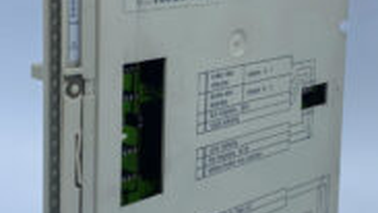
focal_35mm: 62
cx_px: 190
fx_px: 622
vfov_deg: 19.3
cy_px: 58
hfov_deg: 33.8
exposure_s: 1/1316
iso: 32
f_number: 1.8
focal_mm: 4.25
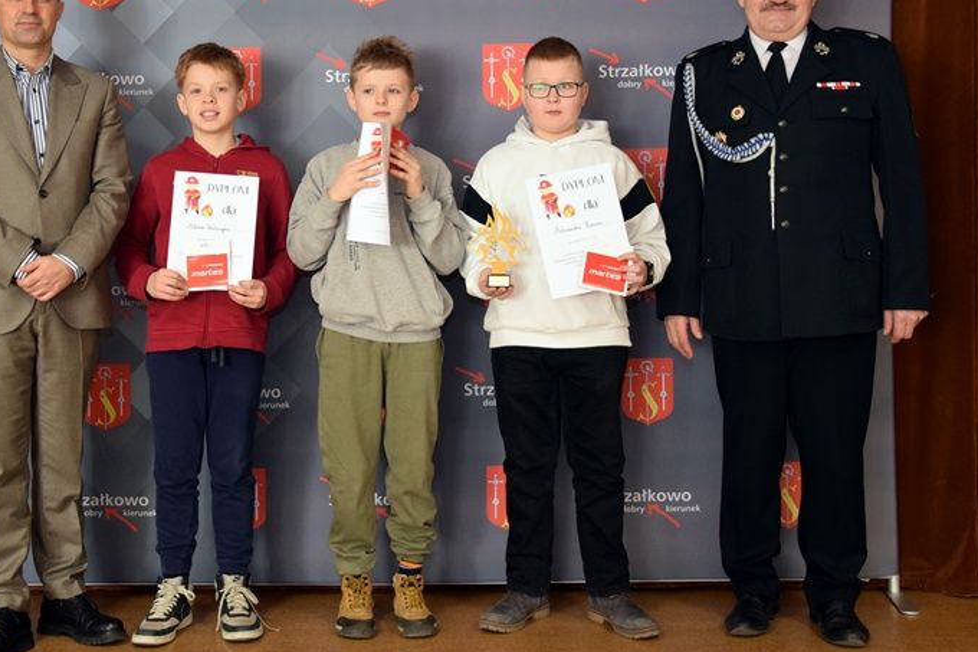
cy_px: 259
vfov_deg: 27.1
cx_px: 378
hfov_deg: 39.6
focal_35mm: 50
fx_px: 1349
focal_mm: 25
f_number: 4
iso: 1400
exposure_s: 1/60
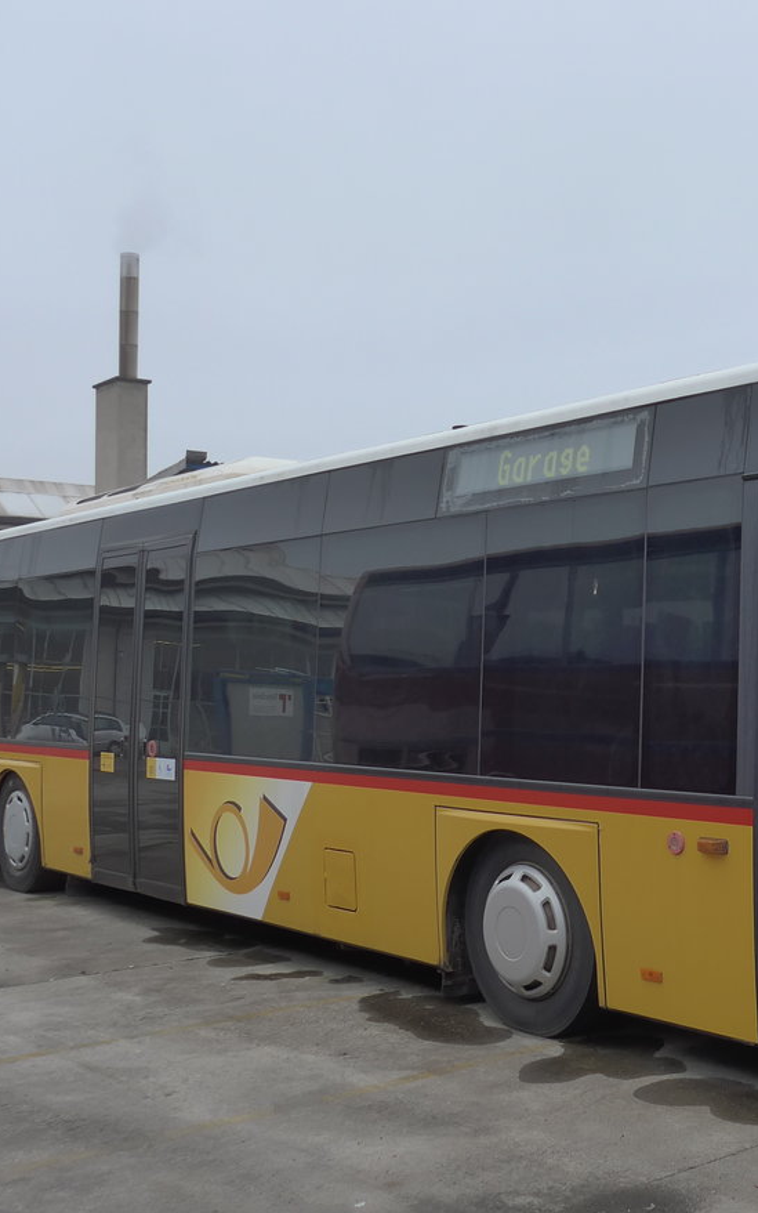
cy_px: 620
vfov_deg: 47.2
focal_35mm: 42
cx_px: 664
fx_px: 1388
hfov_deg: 29.4
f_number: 2.5
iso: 160
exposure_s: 1/800
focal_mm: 6
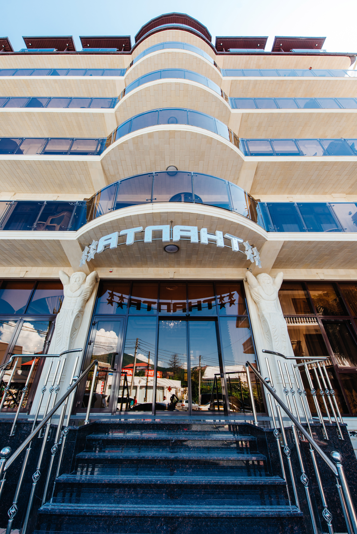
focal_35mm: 14
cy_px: 267
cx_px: 178
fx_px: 208
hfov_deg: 81.2
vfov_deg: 104.2
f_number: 7.1
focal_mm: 14
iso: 250
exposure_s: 1/200
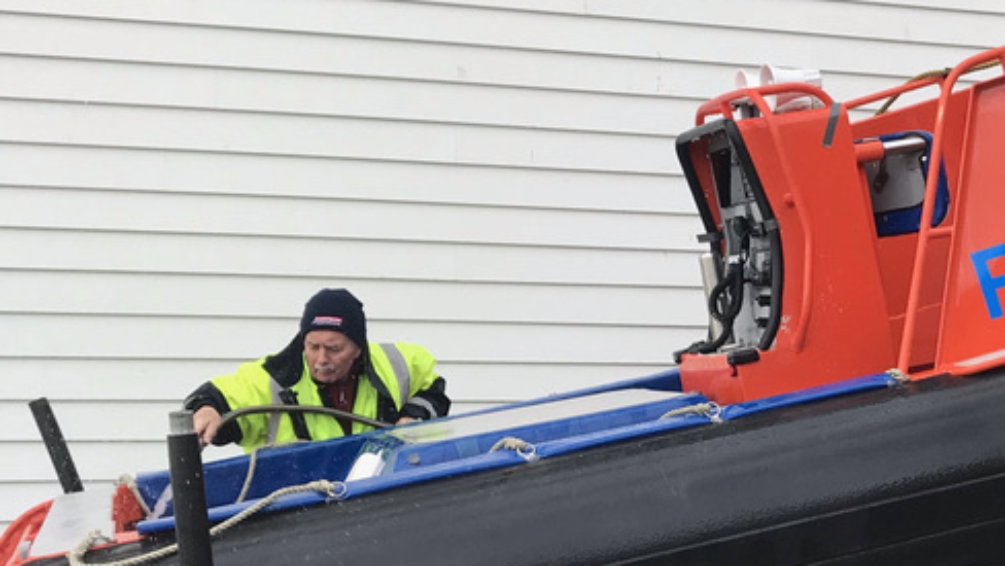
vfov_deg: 18.7
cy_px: 430
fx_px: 1706
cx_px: 869
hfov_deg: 31.5
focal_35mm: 64
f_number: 1.8
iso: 20
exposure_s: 1/288
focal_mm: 3.99
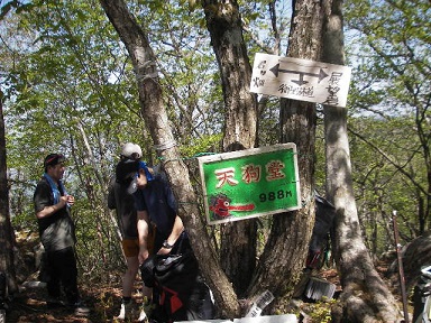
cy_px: 162
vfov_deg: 37.7
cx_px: 216
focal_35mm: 38
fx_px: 473
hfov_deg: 49.0
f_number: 3.3
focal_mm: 6.3
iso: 50
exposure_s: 1/250
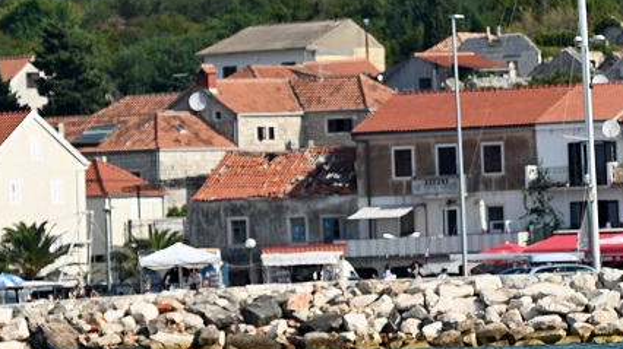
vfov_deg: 2.3
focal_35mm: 528
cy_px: 110
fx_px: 8717
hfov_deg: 4.1
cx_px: 449
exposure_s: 1/1000
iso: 180
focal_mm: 165
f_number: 5.6
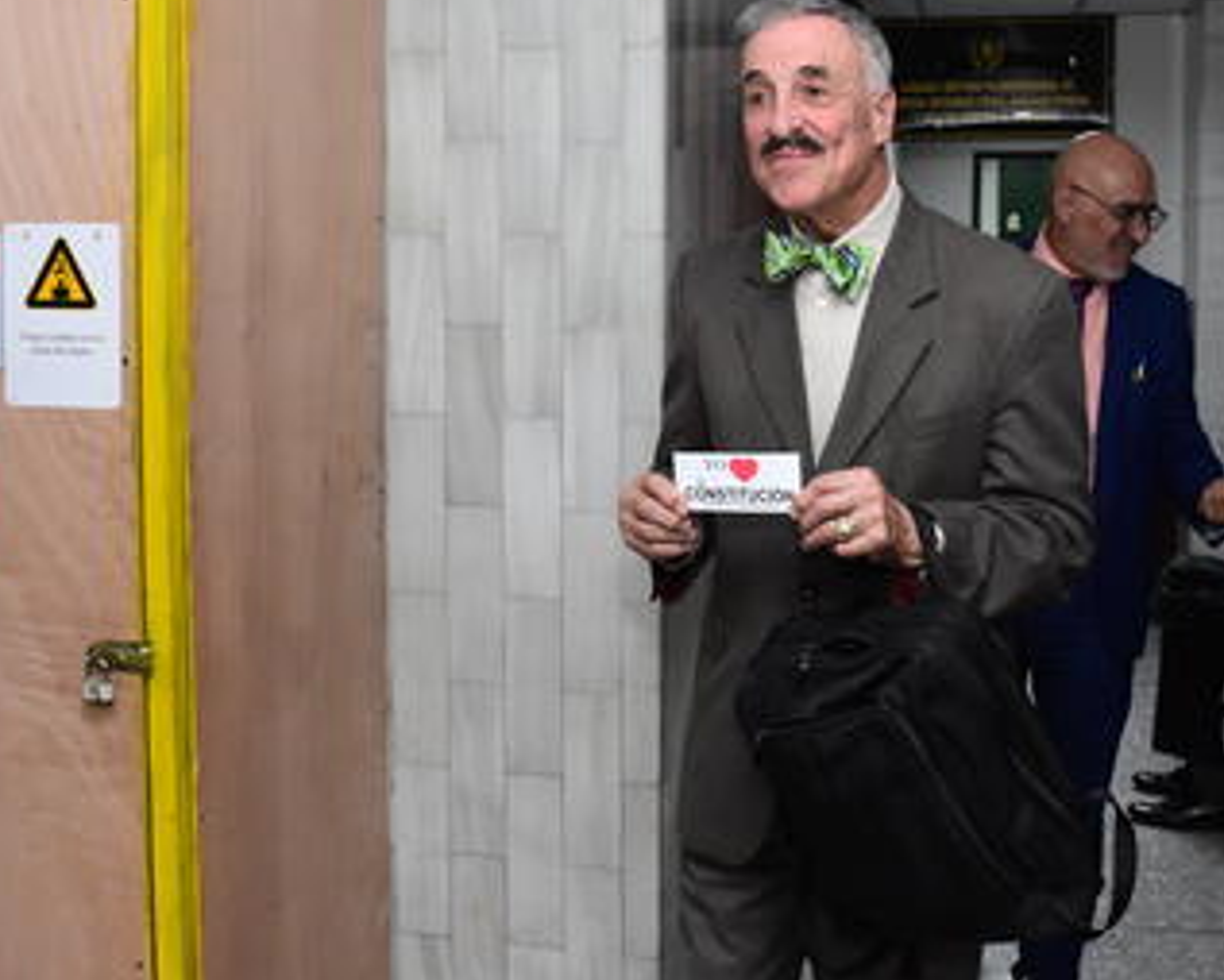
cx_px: 676
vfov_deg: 37.1
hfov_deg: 45.7
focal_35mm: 40
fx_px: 1450
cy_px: 367
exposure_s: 1/160
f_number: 5
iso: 2500
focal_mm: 18
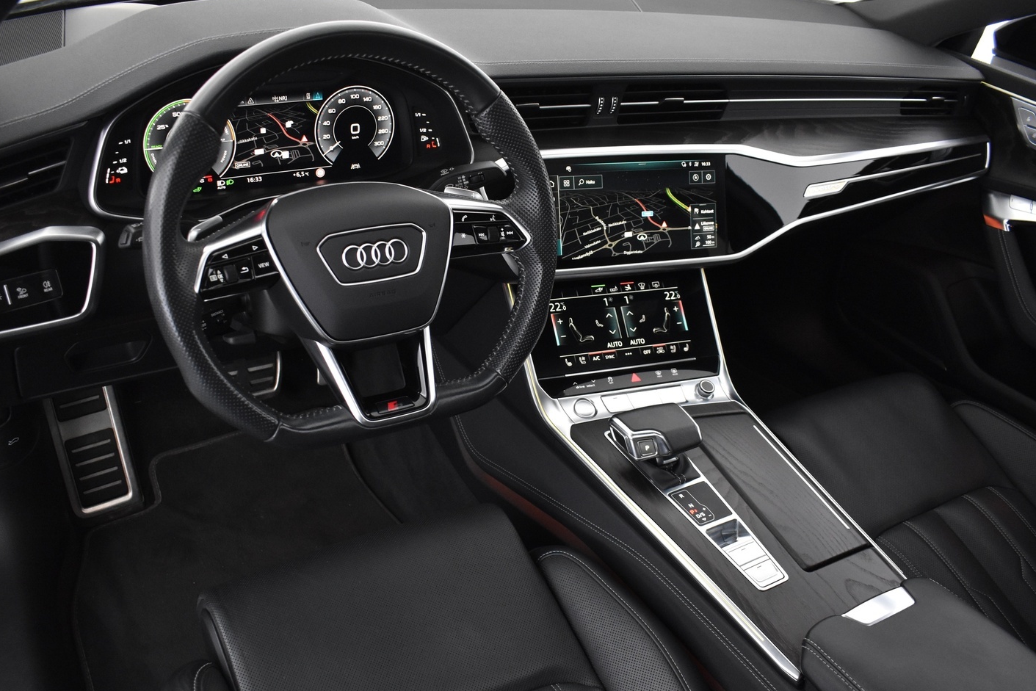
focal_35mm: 31
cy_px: 380
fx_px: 892
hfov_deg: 60.3
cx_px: 493
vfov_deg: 42.3
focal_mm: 18
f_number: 3.5
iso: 2200
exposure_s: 1/30
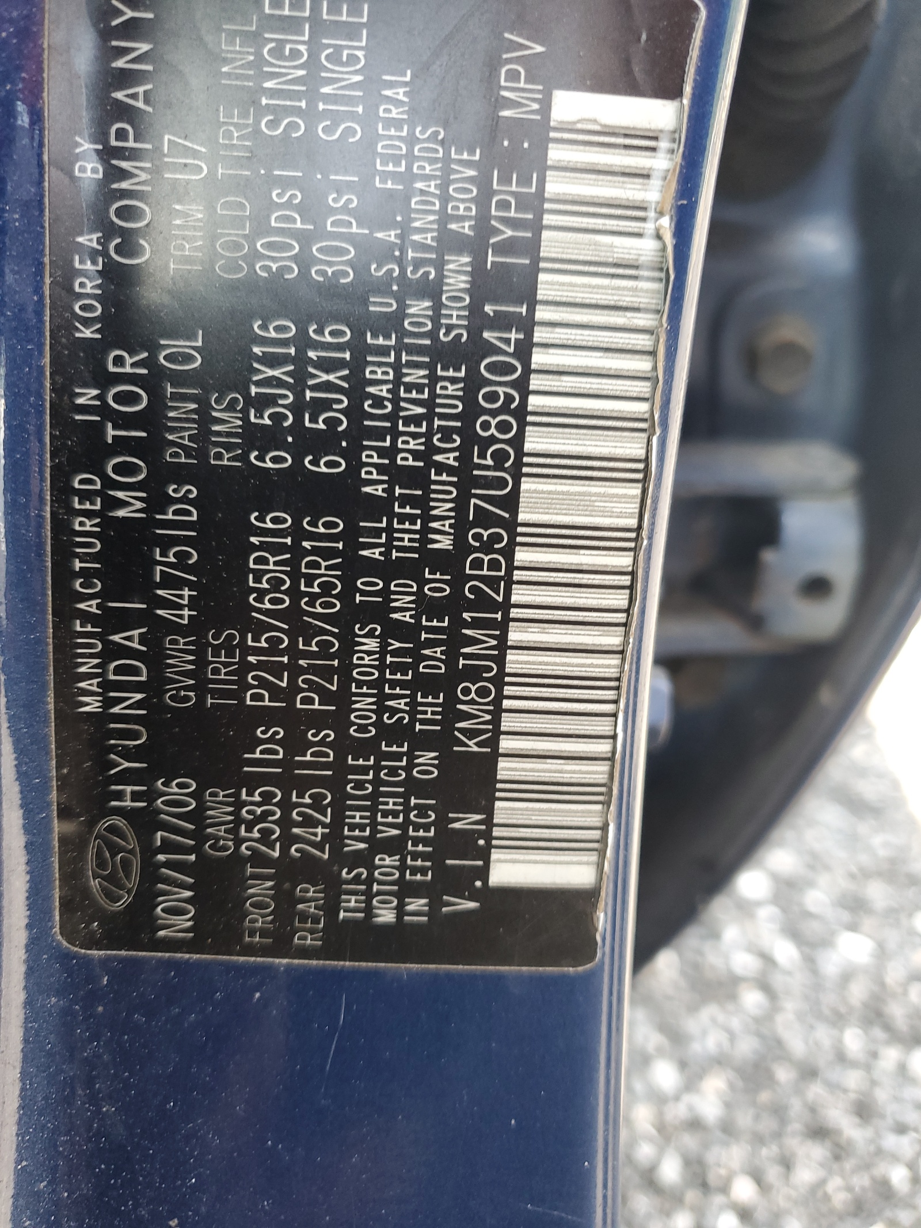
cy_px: 614
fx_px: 922
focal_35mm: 26
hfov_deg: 53.1
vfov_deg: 67.3
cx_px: 460
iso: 74
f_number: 1.5
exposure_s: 1/120
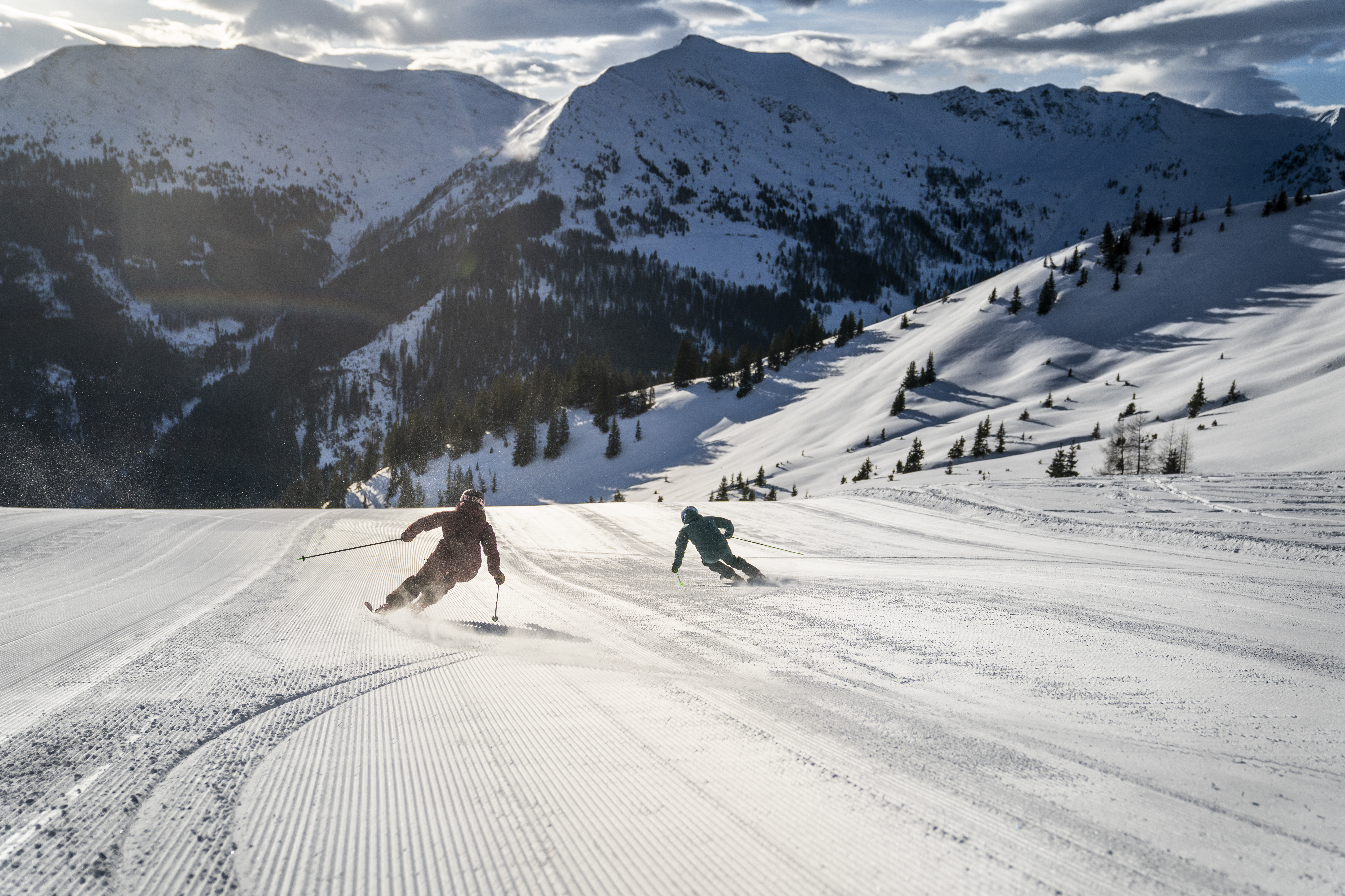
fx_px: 1494
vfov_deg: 33.4
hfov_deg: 48.5
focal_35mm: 40
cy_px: 448
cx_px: 672
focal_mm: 40
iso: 200
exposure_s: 1/8000
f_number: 2.8
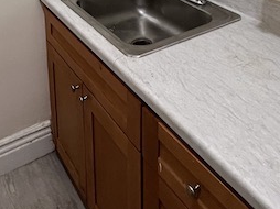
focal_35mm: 41
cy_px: -63
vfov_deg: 28.7
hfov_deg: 45.7
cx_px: 157
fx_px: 331
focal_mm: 1.57
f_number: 1.8
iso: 400
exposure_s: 1/60
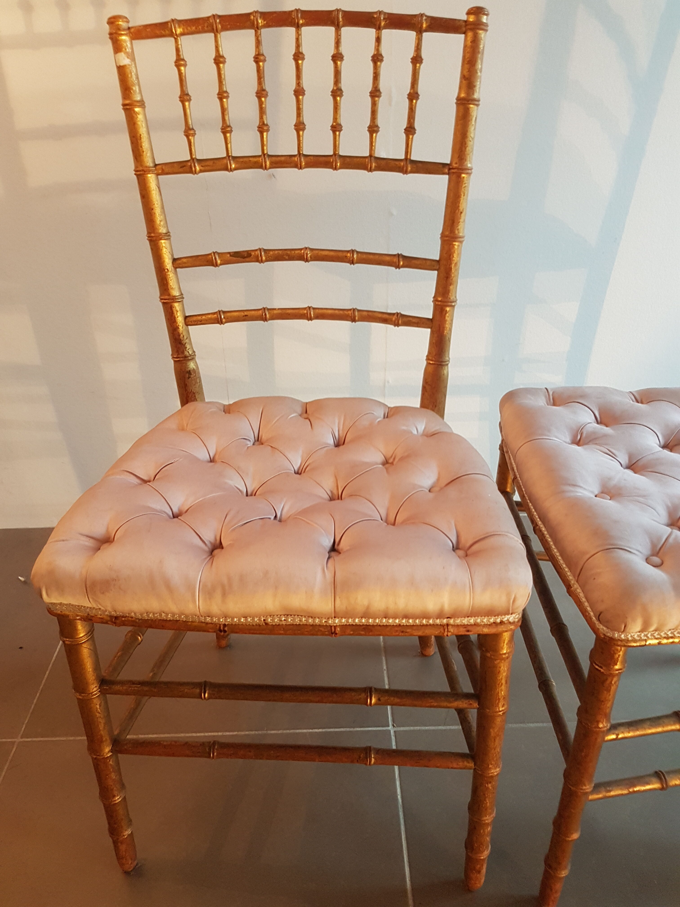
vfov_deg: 67.3
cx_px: 340
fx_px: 681
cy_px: 454
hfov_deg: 53.1
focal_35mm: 26
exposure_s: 1/50
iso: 200
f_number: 1.7
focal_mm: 4.2
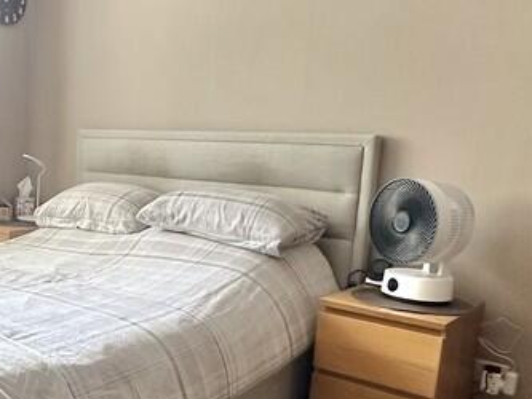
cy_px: 255
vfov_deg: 33.4
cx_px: 51
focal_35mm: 43
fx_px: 661
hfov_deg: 40.5
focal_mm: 2.22
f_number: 2.2
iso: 250
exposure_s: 1/50
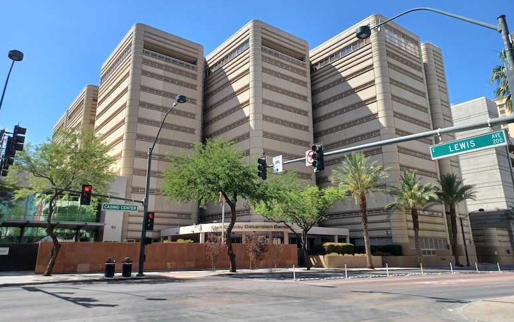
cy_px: 143
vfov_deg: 46.0
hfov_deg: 68.4
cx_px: 253
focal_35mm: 27
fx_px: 378
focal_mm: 4.6
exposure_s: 1/309
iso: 32
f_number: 1.8
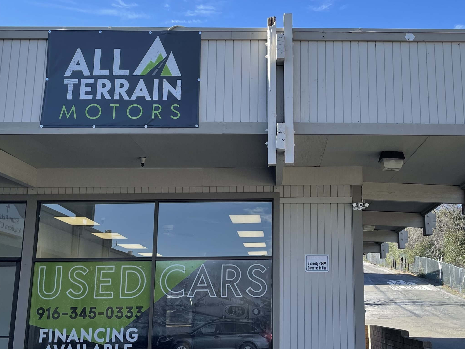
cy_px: 142
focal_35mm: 51
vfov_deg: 28.5
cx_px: 298
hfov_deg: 37.2
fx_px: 685
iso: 32
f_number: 1.6
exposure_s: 1/1511
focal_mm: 4.2
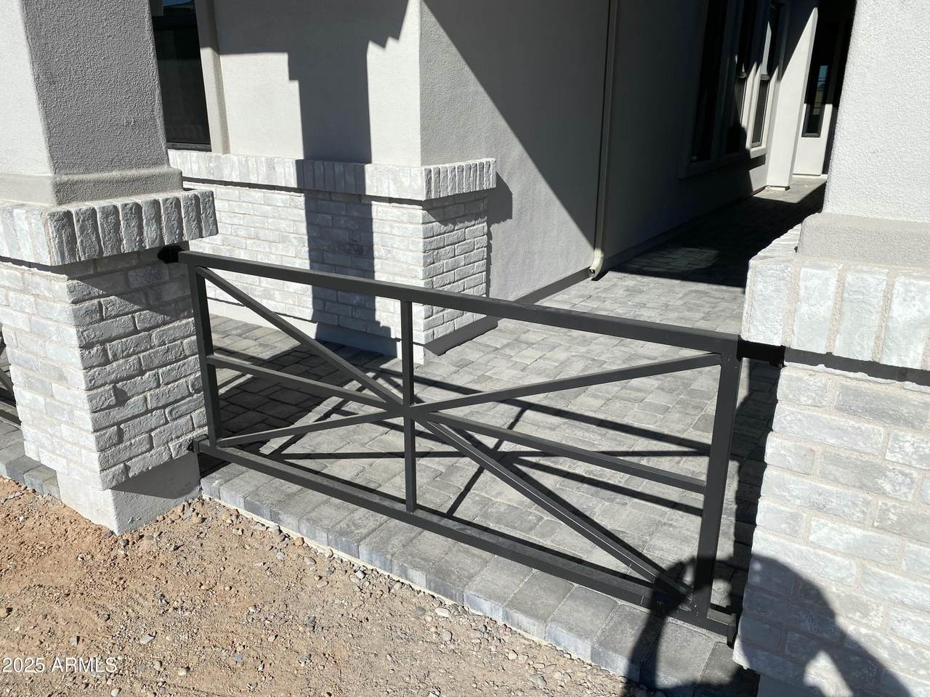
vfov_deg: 53.1
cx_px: 465
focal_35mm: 26
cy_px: 348
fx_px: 699
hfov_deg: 67.3
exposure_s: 1/4608
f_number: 1.8
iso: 32
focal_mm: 4.25
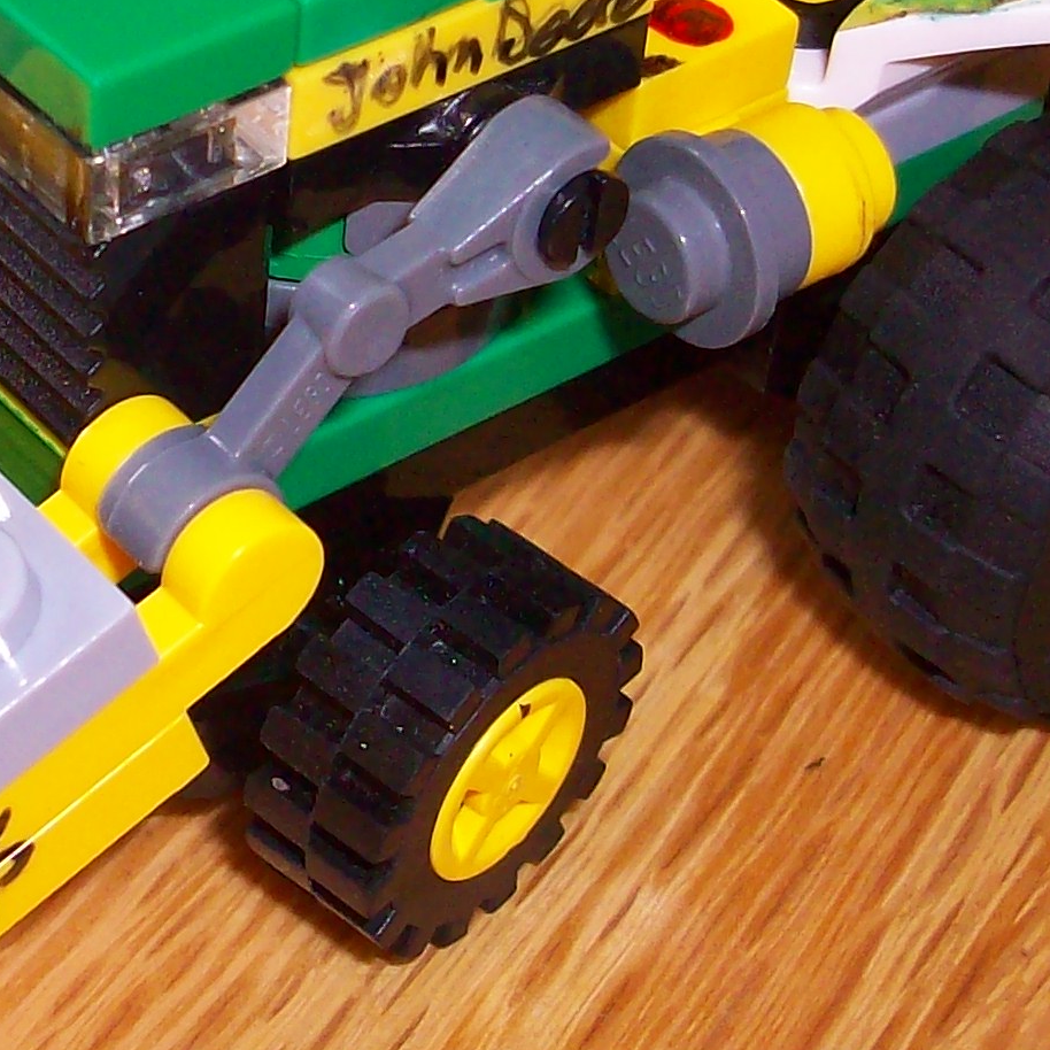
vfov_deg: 17.1
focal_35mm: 101
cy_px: 233
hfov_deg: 17.0
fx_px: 3466
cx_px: 103
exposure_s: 1/60
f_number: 2.8
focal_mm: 5.7
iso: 160
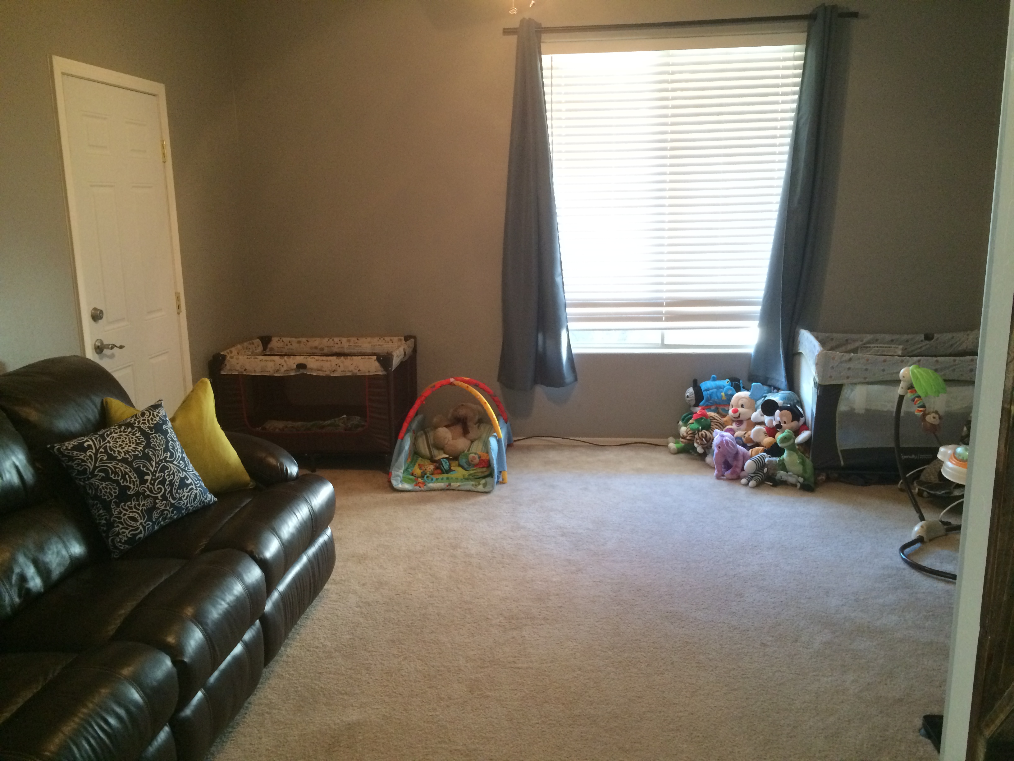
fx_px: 849
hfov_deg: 61.7
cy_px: 380
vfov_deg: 48.2
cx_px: 507
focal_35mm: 29
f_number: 2.2
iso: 250
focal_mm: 4.15
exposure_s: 1/30
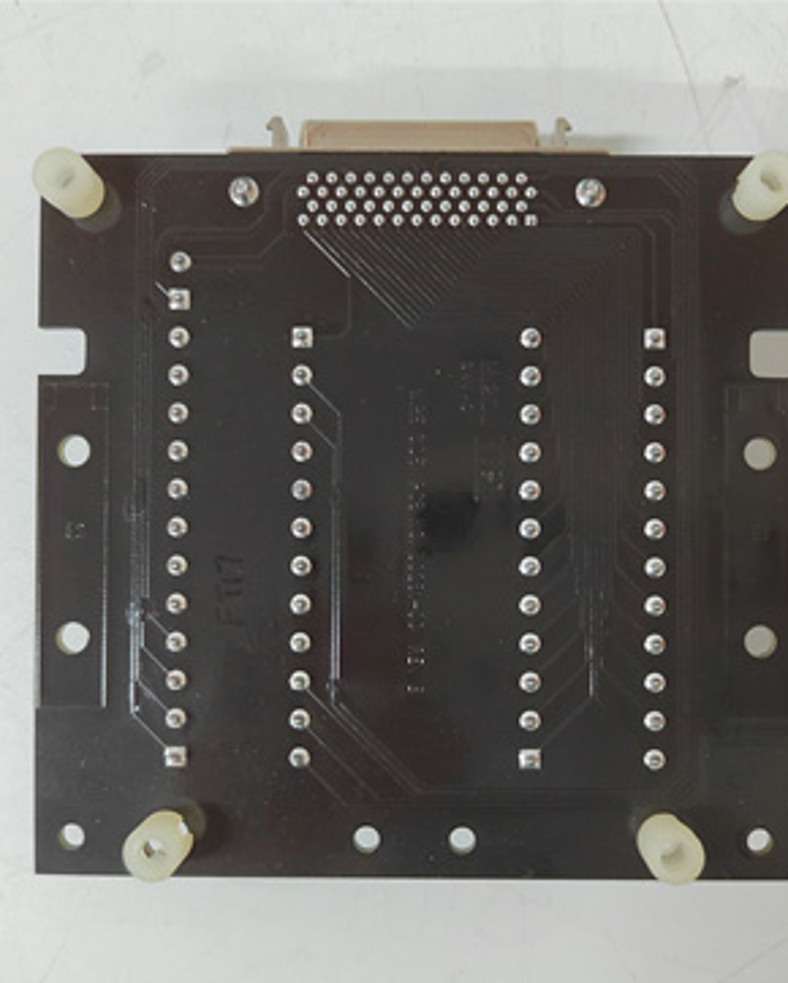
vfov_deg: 57.1
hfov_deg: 47.1
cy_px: 506
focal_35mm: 31
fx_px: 903
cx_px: 440
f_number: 1.9
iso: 1622
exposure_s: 1/50
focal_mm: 5.52
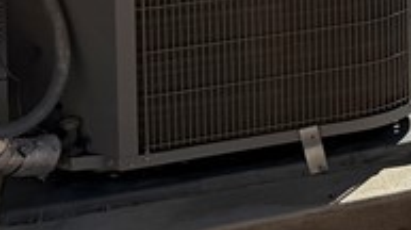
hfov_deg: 13.0
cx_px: 877
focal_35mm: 139
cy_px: -447
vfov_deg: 7.6
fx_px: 1513
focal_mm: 6.76
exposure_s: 1/6711
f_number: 1.78
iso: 80
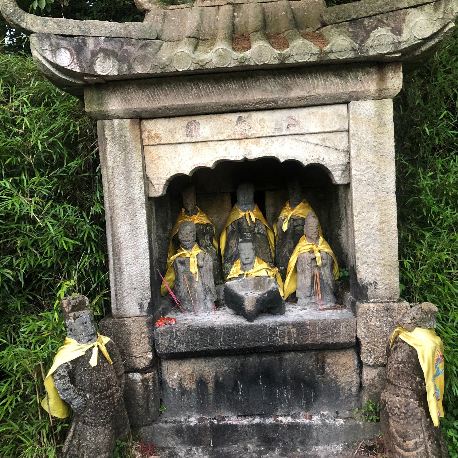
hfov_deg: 48.4
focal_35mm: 34
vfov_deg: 48.4
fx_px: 509
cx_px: 235
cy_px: 240
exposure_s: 1/15
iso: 64
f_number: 1.8
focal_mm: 4
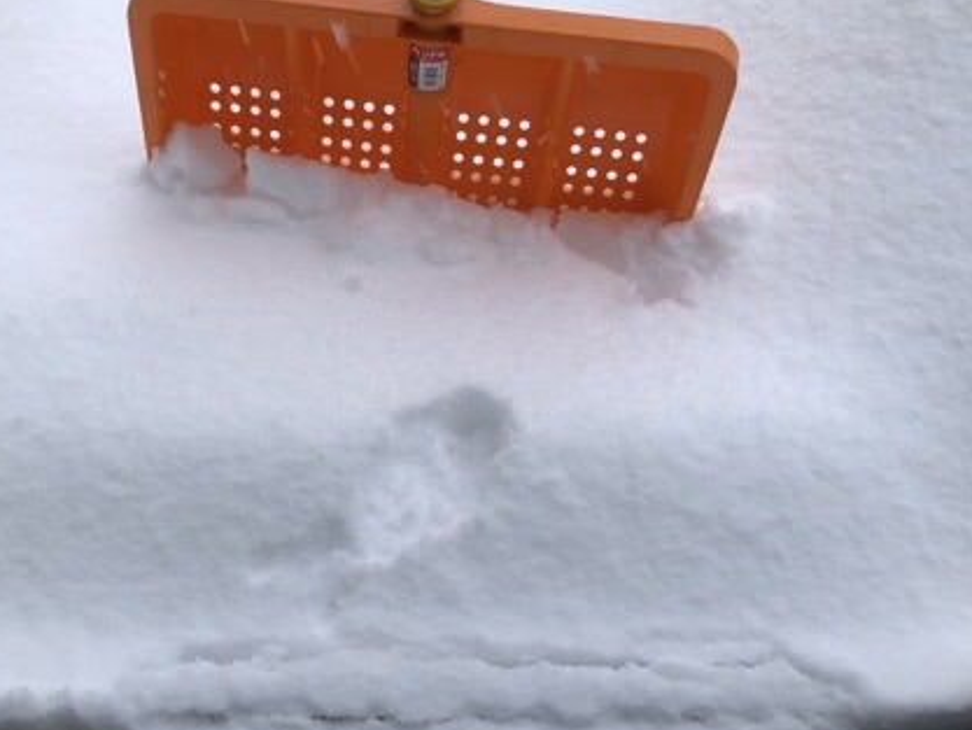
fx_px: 1208
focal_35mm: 43
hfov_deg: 43.6
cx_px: 382
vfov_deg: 33.5
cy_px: 429
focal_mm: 3.99
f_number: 1.8
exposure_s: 1/30
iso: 32
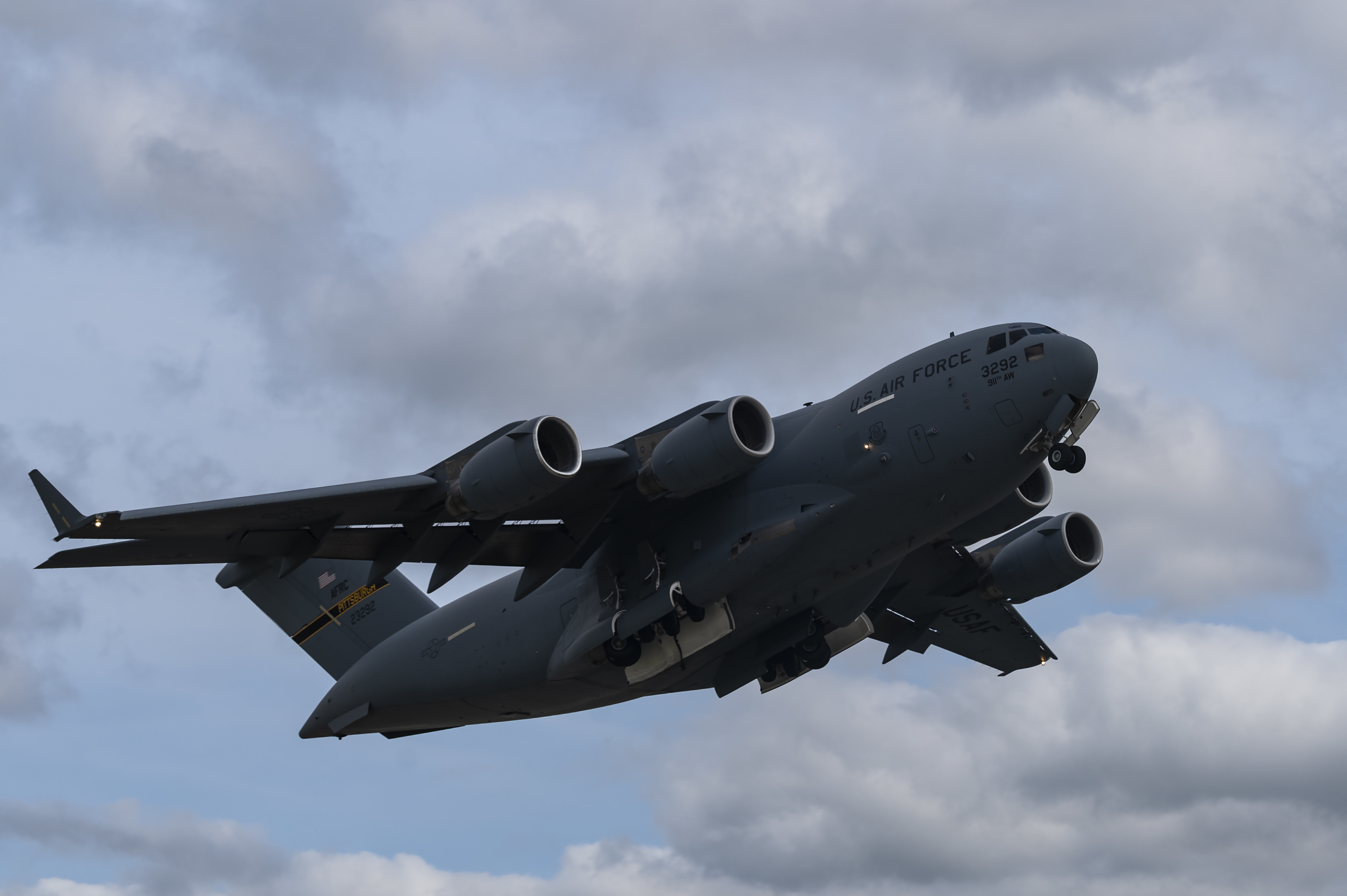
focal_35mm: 70
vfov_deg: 19.4
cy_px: 448
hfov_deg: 28.9
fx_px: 2617
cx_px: 674
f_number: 7.1
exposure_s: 1/400
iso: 50
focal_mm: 70
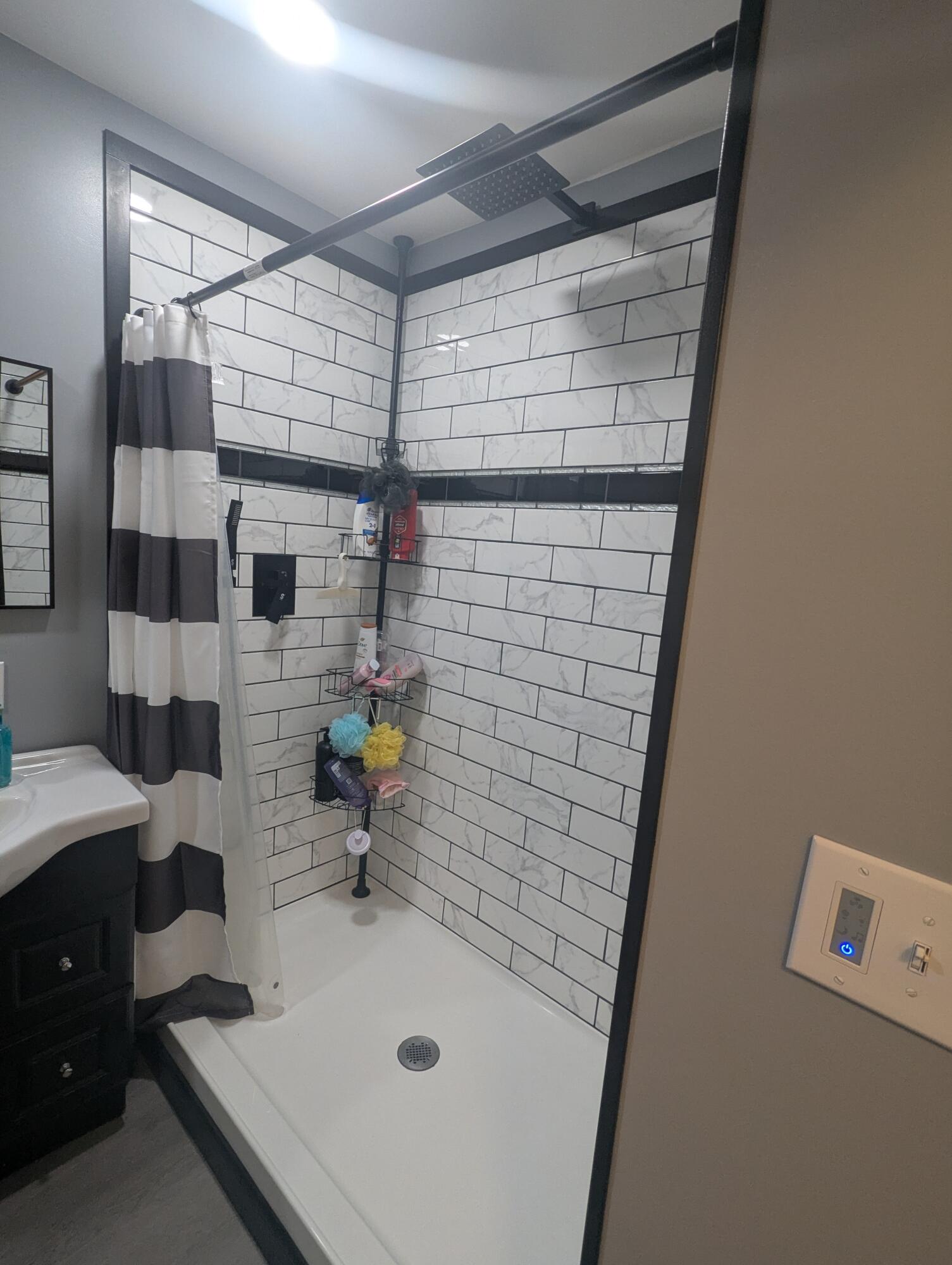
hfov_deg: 78.2
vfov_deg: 94.4
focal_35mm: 16
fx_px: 585
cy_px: 632
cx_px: 476
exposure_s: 1/30
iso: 73
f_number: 2.2
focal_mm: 2.35
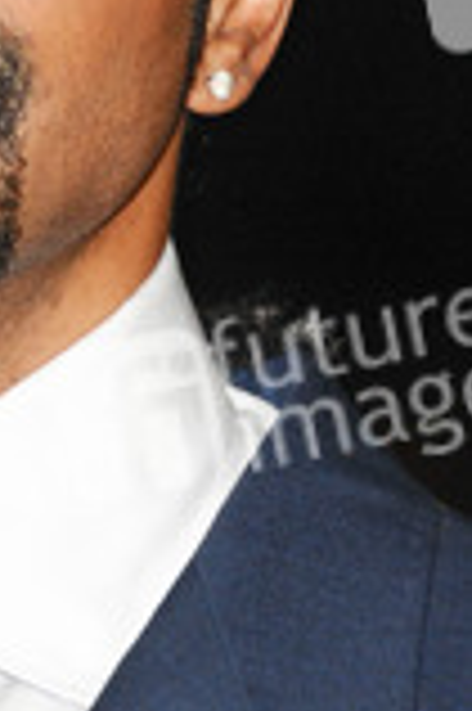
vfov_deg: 2.9
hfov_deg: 1.9
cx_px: -124
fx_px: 13860
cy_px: 171
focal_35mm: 703
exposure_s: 1/200
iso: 320
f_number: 4.5
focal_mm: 185
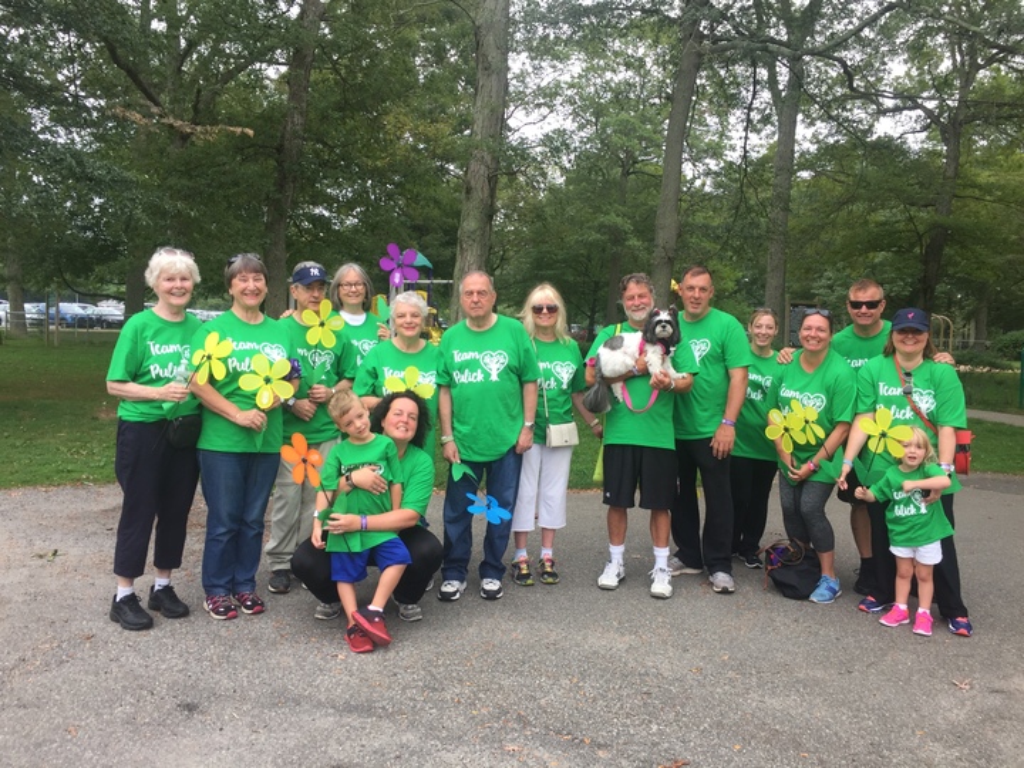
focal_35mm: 29
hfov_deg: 61.7
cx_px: 512
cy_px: 384
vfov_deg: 48.2
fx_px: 858
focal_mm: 4.15
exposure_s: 1/166
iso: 32
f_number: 2.2
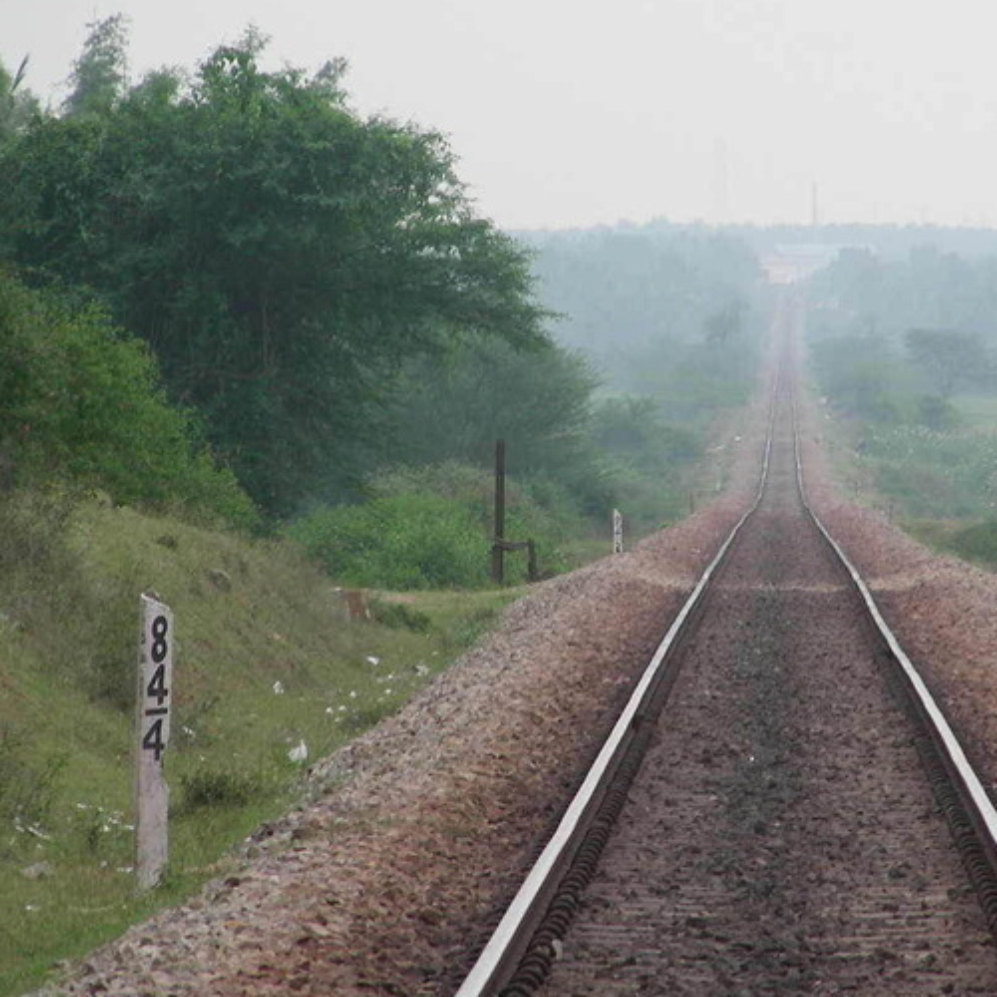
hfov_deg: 4.0
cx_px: 614
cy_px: 510
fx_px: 14240
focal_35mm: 437
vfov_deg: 4.0
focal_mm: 51.6
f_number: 4
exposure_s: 1/304
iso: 50
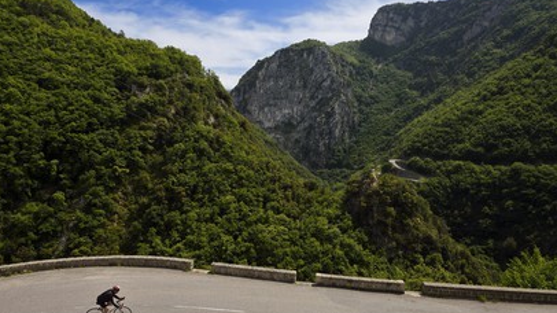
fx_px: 384
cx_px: 276
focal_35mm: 26
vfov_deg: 44.3
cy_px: 152
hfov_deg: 71.9
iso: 200
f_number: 13
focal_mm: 24
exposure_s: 1/250
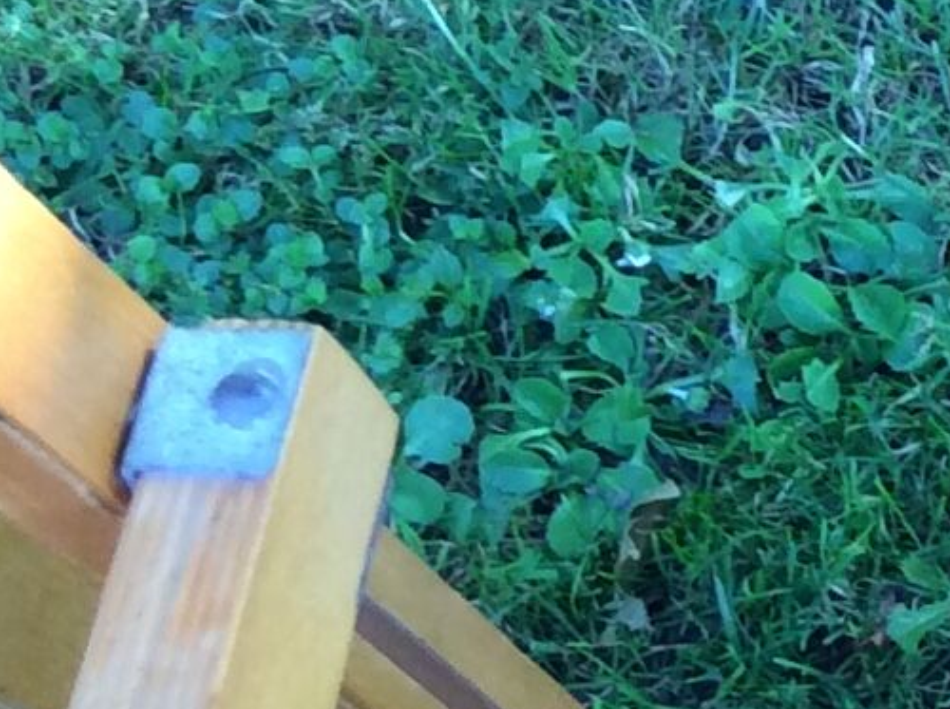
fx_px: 4547
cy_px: 555
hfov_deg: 10.6
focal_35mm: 166
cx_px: 2090
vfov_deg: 8.9
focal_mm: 3.3
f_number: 2.4
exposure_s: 1/33
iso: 40
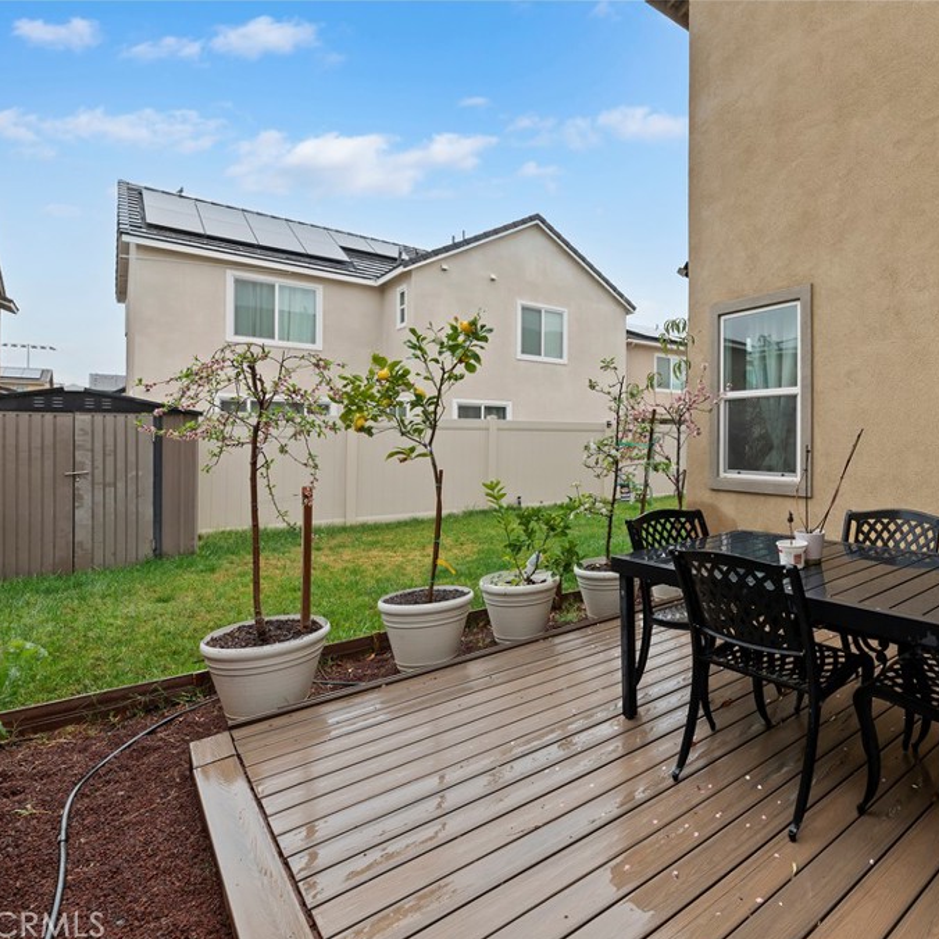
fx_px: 552
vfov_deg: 80.7
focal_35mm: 18
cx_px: 678
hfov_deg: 76.1
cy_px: 472
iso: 500
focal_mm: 14
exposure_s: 1/80
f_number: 10
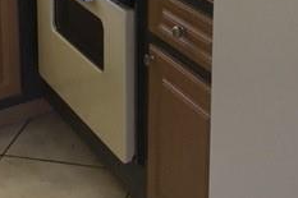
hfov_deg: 24.5
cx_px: 173
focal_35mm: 83
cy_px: -121
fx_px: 687
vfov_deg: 14.9
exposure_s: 1/30
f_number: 2.2
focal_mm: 4.15
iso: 100
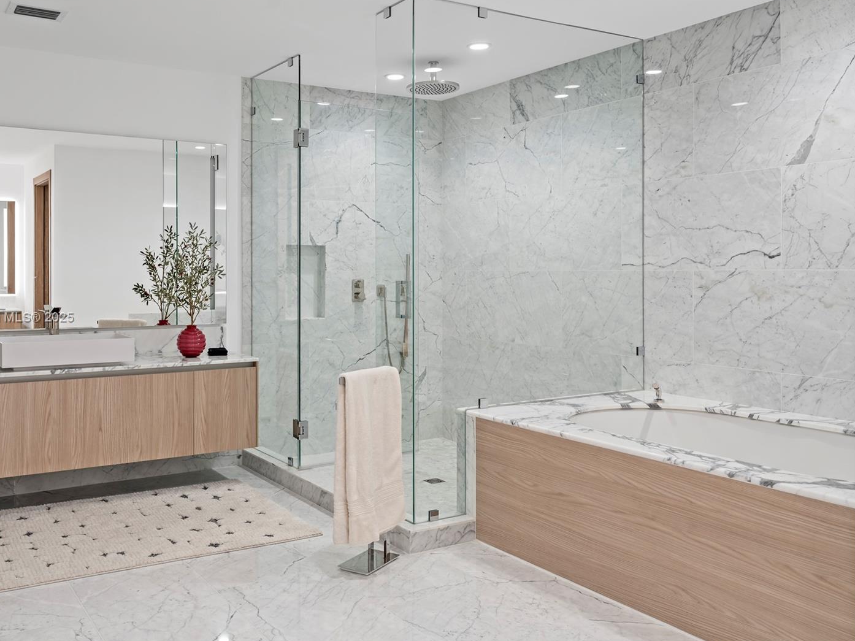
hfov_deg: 56.6
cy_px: 318
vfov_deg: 44.1
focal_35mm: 32
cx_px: 368
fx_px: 790
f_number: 5.6
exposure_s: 1/10
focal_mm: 29
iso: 250
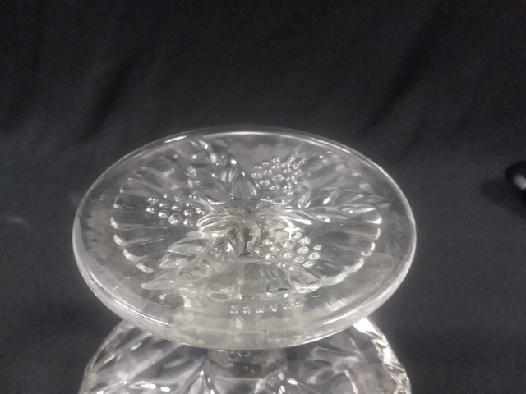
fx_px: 441
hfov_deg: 61.7
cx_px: 263
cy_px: 197
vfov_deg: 48.2
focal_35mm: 29
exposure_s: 1/17
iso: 320
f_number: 1.9
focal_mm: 2.47
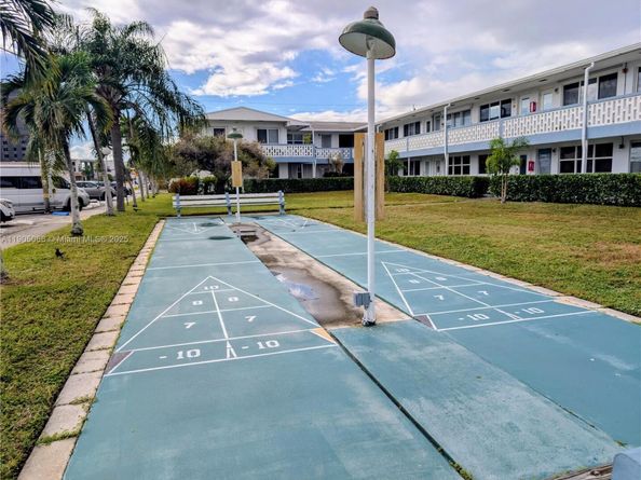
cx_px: 320
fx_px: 444
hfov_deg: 71.6
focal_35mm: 24
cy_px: 240
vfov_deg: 56.8
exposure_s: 1/1550
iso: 21
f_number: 1.68
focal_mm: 6.9
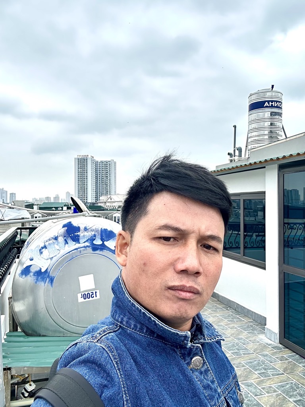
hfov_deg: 46.8
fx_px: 352
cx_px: 152
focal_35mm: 30
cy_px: 204
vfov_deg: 60.0
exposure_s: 1/231
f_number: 1.9
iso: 25
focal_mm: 2.69
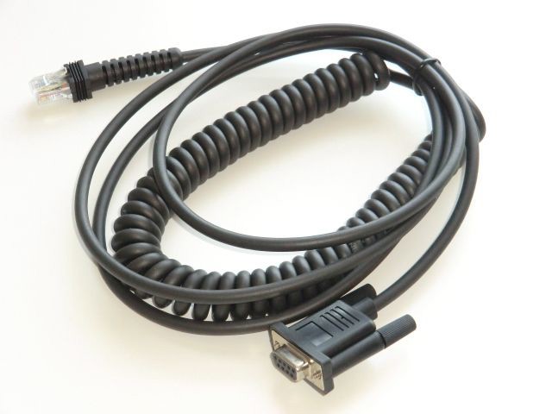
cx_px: 276
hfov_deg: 25.7
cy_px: 207
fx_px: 1212
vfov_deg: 19.4
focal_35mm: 76
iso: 400
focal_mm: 13.6
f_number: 4.6
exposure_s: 1/60
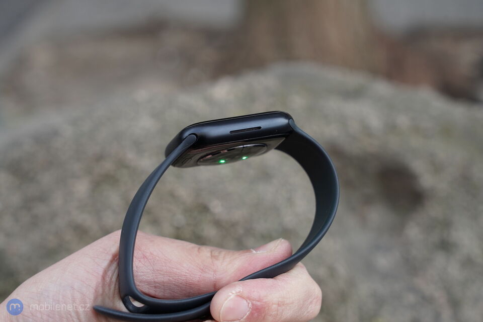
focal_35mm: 70
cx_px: 242
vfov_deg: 19.5
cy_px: 161
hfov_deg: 28.8
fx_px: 939
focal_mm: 70
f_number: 7.1
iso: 320
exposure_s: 1/160
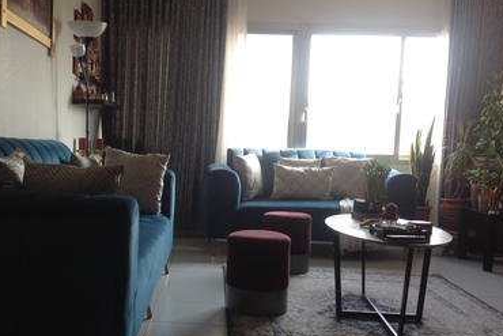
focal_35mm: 45
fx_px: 629
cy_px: 184
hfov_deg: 43.4
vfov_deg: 29.9
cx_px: 211
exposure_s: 1/120
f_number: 2.4
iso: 64
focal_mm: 4.28
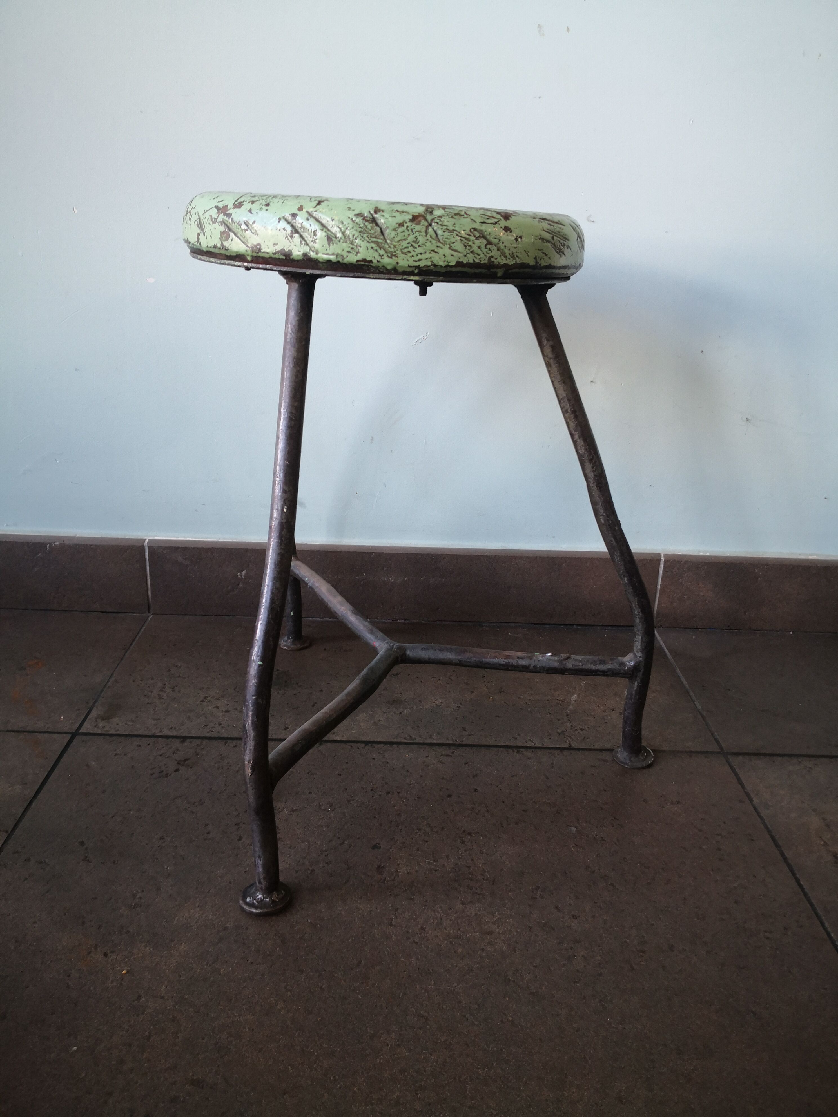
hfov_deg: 51.4
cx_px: 419
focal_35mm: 27
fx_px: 872
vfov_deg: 65.3
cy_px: 558
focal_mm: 3.95
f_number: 1.6
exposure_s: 1/33.3
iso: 160
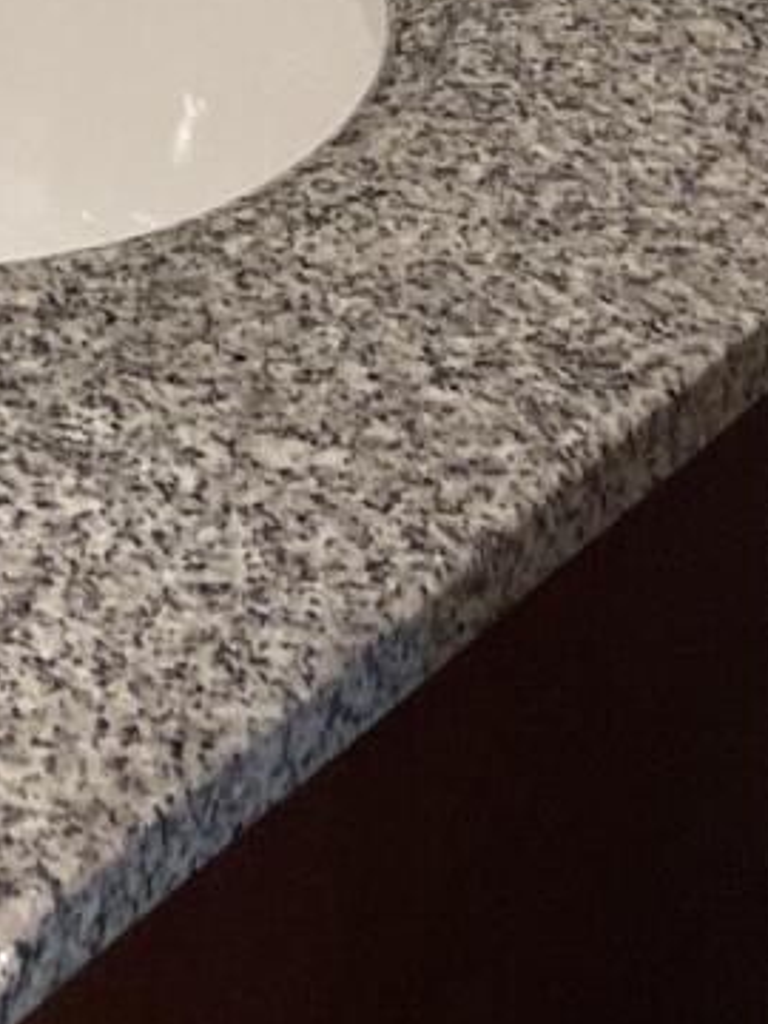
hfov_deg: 9.6
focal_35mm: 139
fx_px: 4112
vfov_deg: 11.4
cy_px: -1567
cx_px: -993
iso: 64
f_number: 1.6
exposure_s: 1/60
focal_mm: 5.1
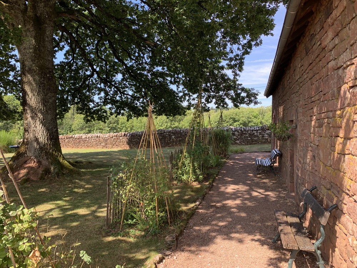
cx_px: 178
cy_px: 134
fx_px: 268
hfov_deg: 67.3
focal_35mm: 26
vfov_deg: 53.1
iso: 25
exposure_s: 1/297
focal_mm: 4.25
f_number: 1.8
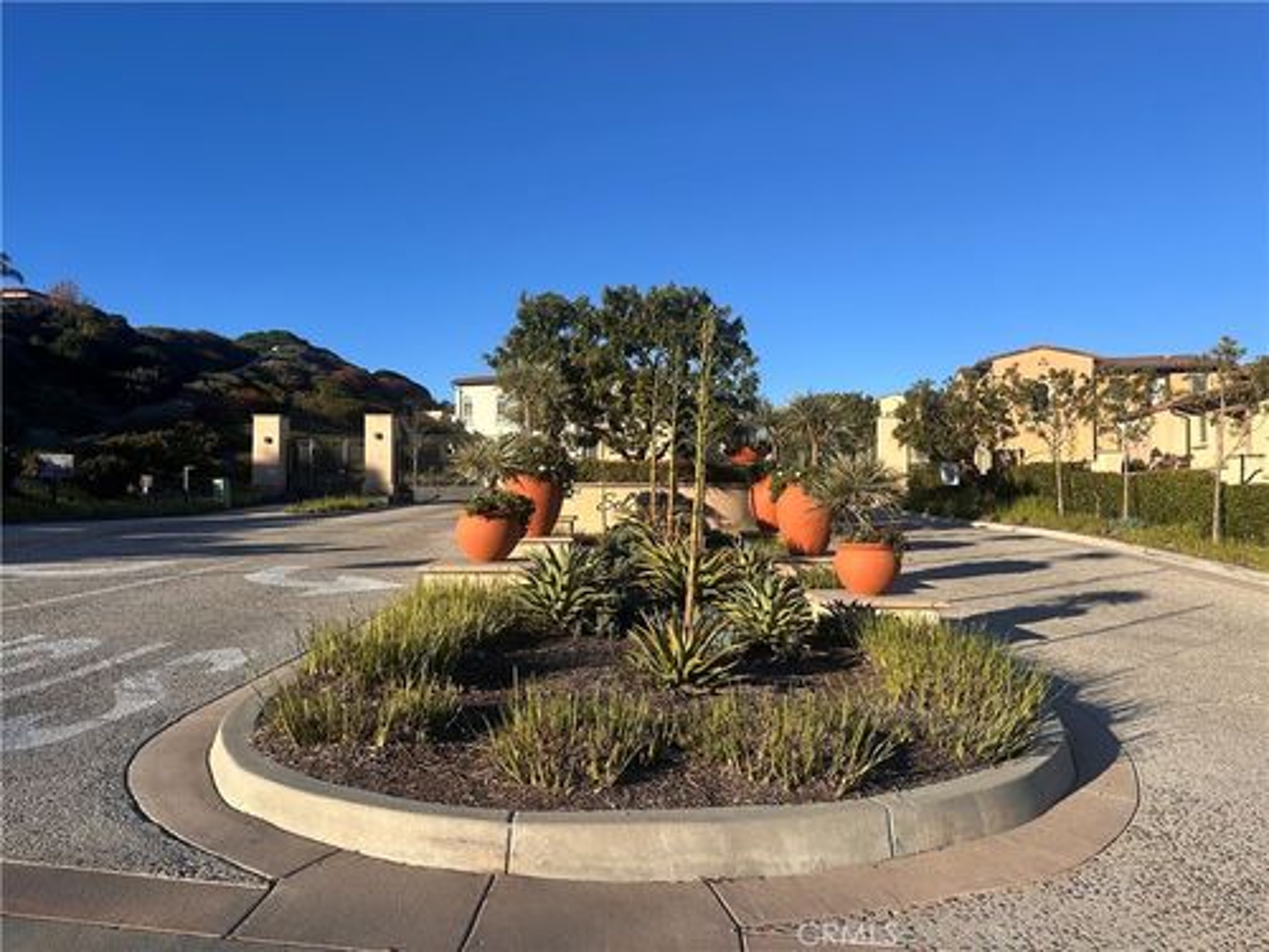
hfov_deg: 71.6
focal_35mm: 24
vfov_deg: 56.8
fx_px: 880
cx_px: 634
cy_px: 476
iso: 80
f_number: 1.78
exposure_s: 1/3247
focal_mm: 6.86
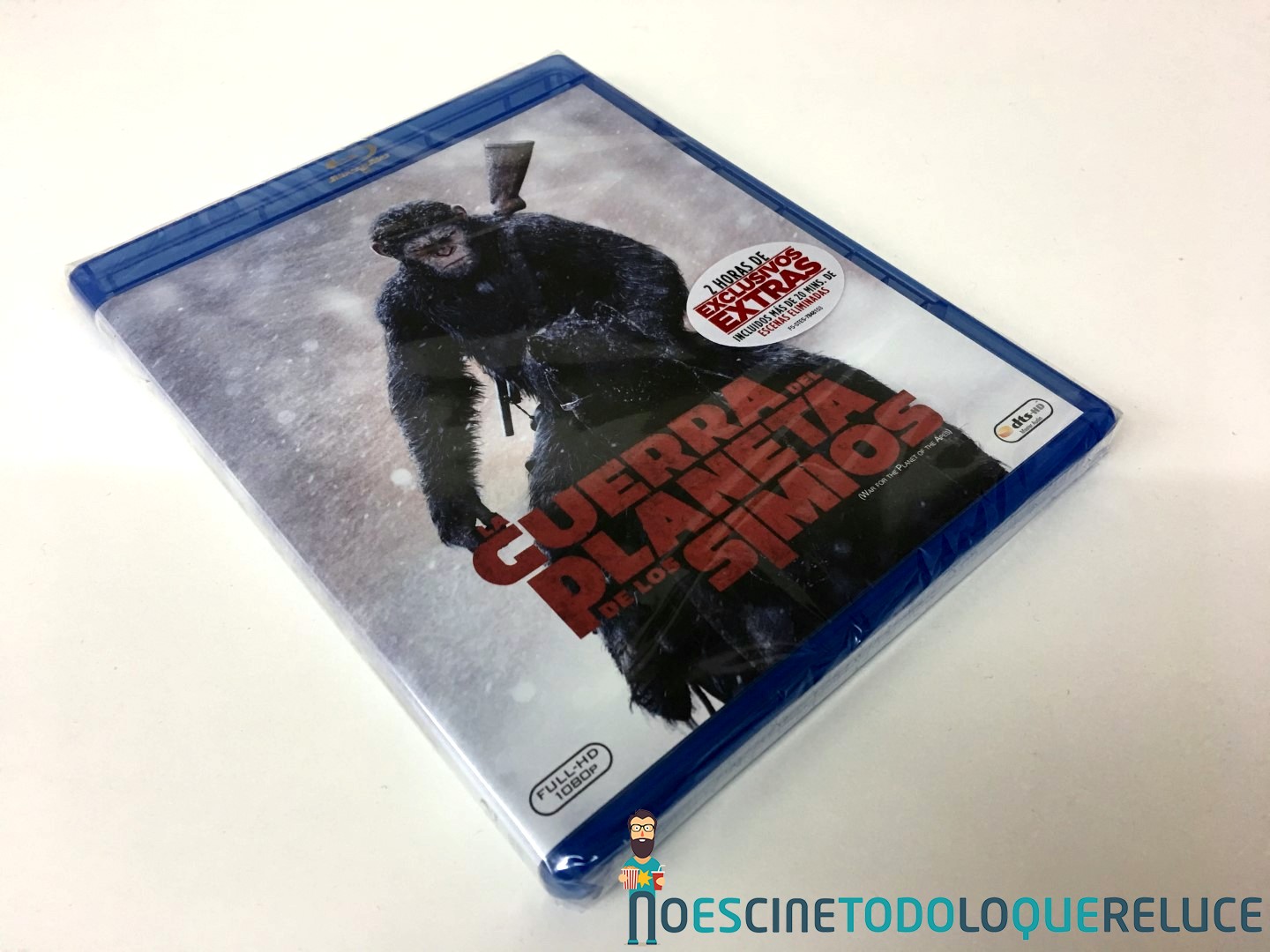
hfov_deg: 61.7
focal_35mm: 29
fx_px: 1064
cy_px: 476
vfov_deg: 48.2
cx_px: 635
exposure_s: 1/17
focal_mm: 4.15
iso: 50
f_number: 2.2
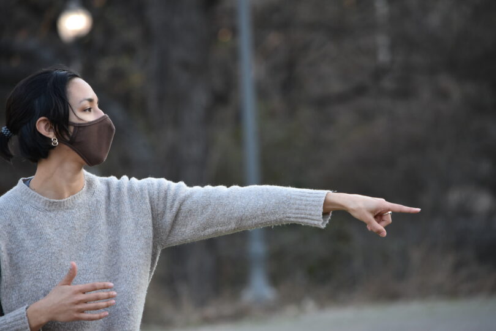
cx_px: 248
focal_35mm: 292
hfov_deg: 7.0
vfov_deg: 4.7
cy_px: 166
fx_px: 4030
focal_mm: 195
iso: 800
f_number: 5
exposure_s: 1/320
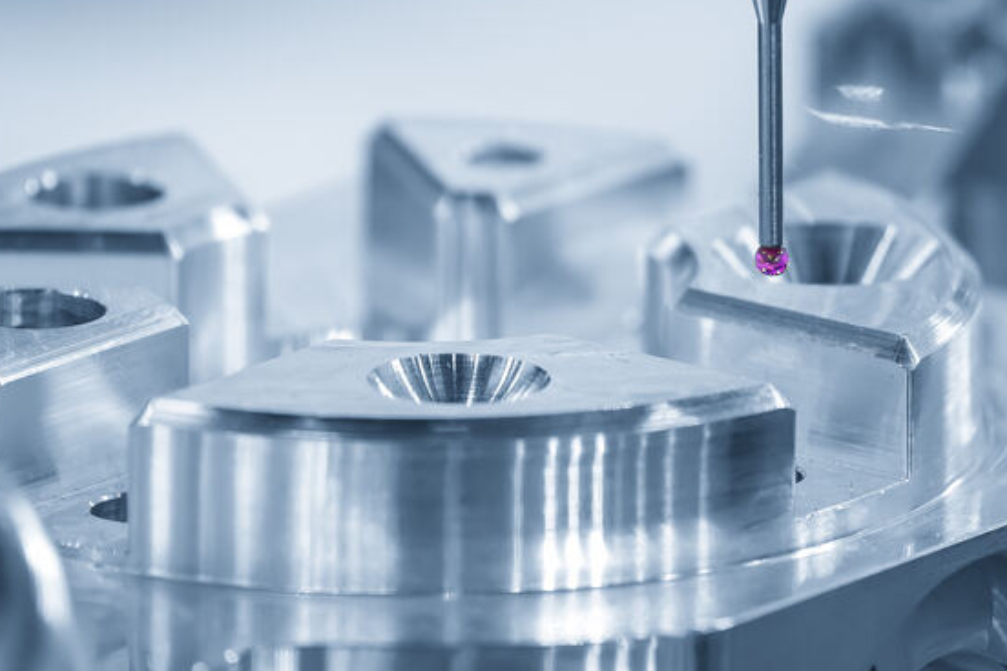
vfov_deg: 2.8
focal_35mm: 492
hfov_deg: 4.2
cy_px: 400
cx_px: 547
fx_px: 13761
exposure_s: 1/250
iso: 1600
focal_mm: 250
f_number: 6.3
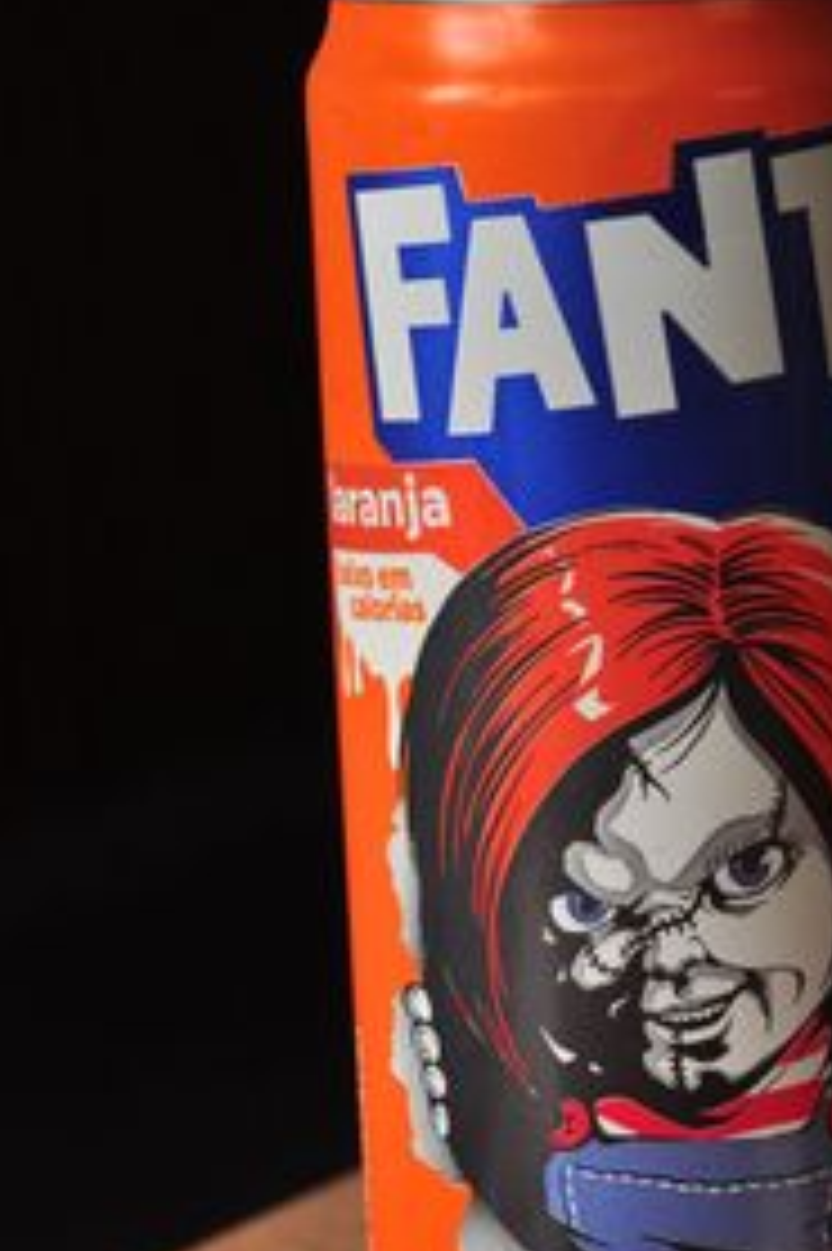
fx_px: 4512
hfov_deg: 10.5
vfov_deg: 15.8
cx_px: 679
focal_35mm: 130
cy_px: 702
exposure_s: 1/160
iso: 250
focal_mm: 50
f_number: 6.3
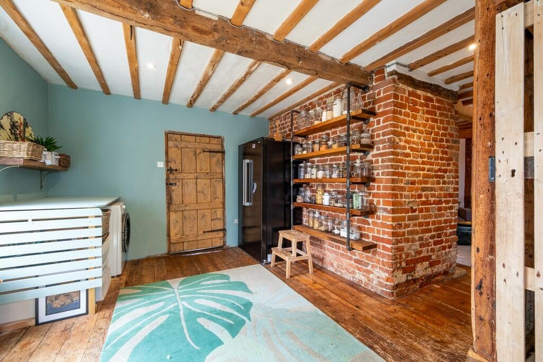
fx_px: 226
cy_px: 181
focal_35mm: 15
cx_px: 272
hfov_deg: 100.4
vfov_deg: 77.3
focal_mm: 9.9
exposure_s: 1/10
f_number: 7.1
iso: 160
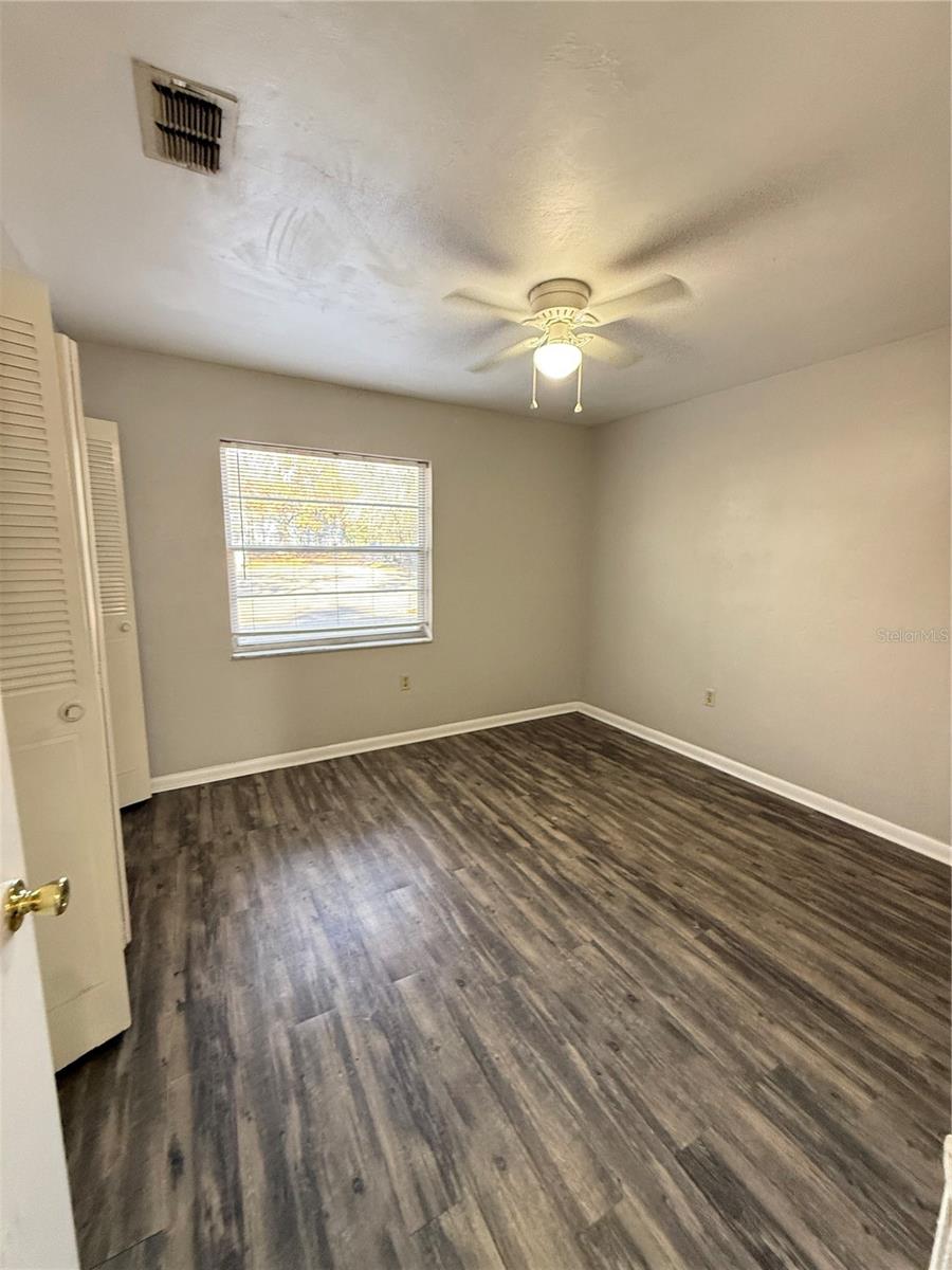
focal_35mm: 14
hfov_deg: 85.7
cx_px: 476
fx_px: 513
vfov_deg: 102.1
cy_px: 635
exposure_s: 1/60
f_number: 2.2
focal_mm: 2.22
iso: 400
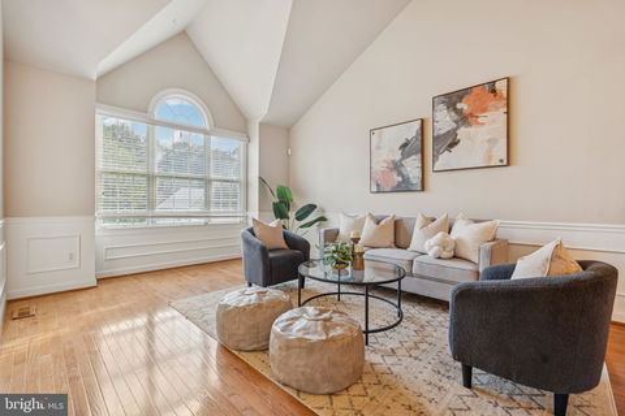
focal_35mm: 16
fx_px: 286
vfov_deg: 72.1
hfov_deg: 95.0
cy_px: 208
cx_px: 312
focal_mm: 16.5
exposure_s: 1/8
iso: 200
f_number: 7.1
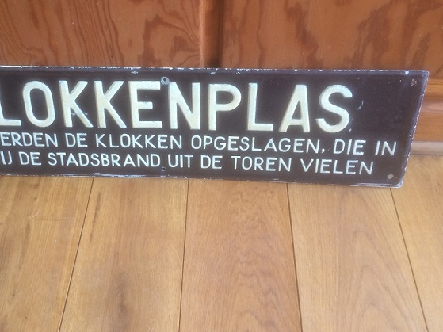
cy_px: 141
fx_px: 486
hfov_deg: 48.6
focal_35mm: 38
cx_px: 169
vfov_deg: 37.6
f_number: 2.2
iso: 125
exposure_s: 1/33
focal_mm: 4.15
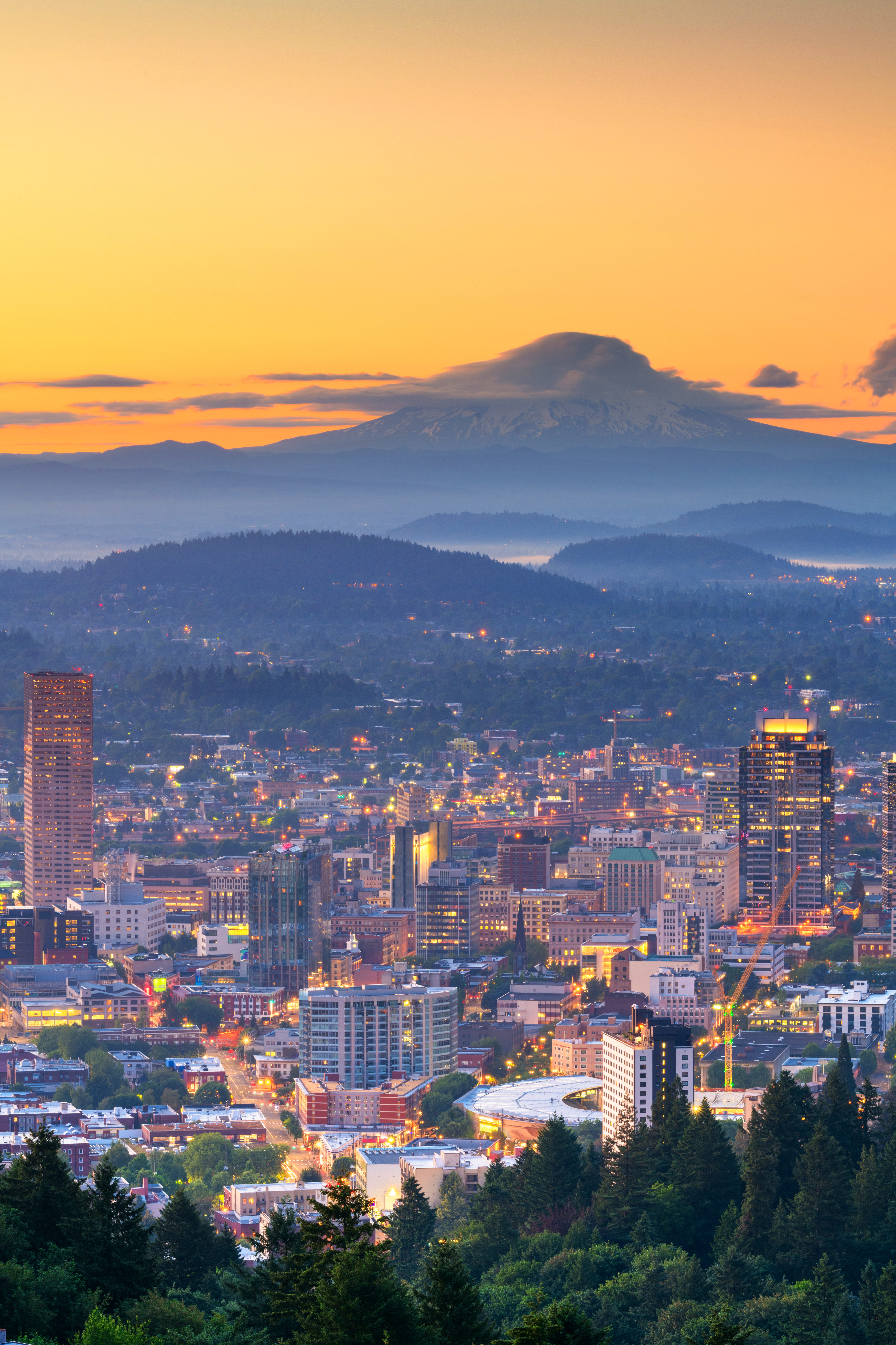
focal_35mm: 123
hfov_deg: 11.1
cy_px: 671
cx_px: 447
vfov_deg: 16.7
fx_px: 4592
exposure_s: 20
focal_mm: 122
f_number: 16
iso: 64
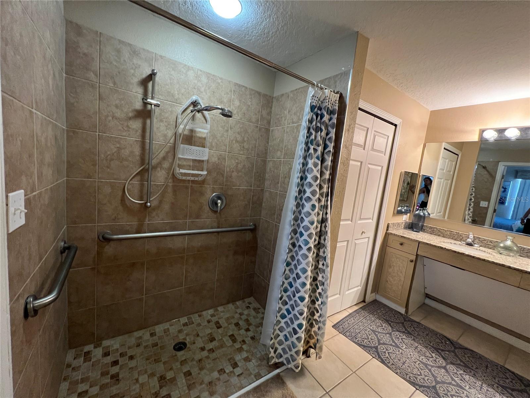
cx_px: 265
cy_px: 199
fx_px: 199
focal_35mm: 13
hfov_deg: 106.2
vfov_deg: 89.9
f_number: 1.8
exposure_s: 1/60
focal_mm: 1.57
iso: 500
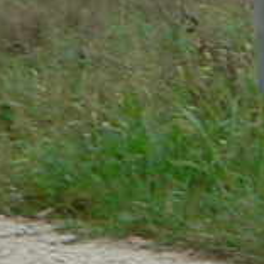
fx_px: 2821
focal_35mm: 327
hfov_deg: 5.2
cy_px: 350
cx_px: 633
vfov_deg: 5.3
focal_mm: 6
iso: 80
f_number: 3.2
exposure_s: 1/100
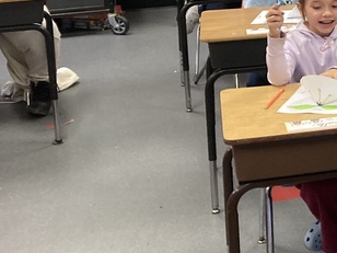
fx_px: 905
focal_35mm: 93
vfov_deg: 15.4
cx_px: 537
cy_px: -37
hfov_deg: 18.2
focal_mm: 3.99
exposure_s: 1/60
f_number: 1.8
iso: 200
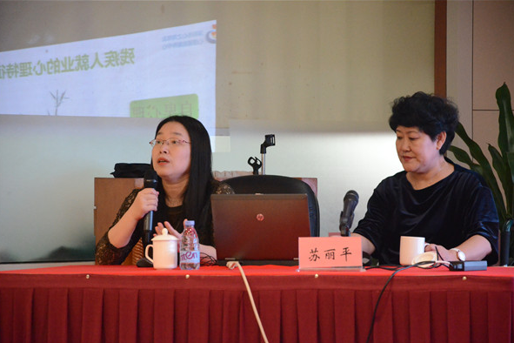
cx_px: 256
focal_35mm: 160
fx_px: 2277
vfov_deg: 8.6
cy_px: 172
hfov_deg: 12.9
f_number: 5.6
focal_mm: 105
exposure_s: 1/100
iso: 5000
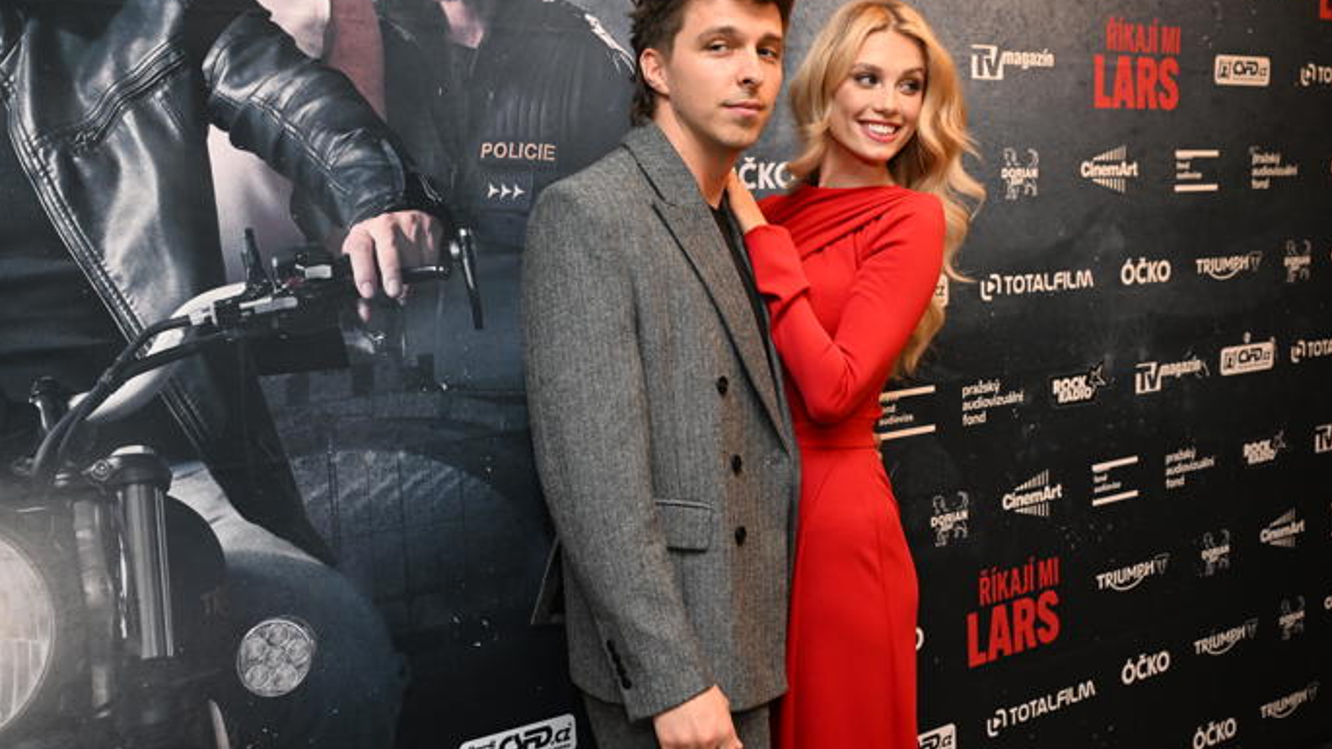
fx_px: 1342
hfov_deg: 52.8
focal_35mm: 38
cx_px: 669
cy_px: 372
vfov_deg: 31.2
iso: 2500
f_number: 4.5
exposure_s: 1/250
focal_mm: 36
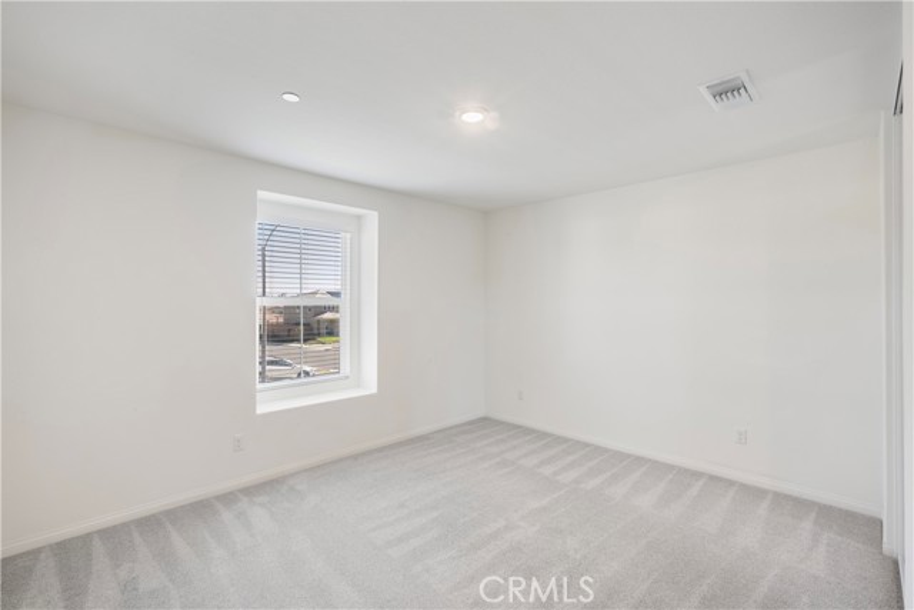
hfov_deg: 96.7
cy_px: 305
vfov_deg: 73.8
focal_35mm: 16
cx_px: 457
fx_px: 406
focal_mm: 16
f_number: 22
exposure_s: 30
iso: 40
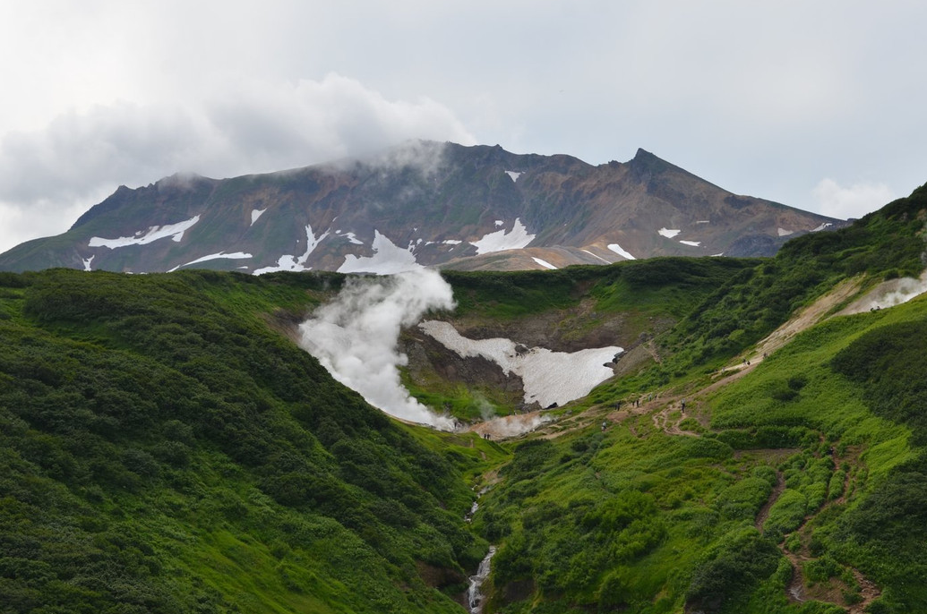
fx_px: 1979
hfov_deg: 26.4
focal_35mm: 77
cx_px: 497
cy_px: 354
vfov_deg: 17.6
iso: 100
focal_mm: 44
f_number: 8
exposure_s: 1/250
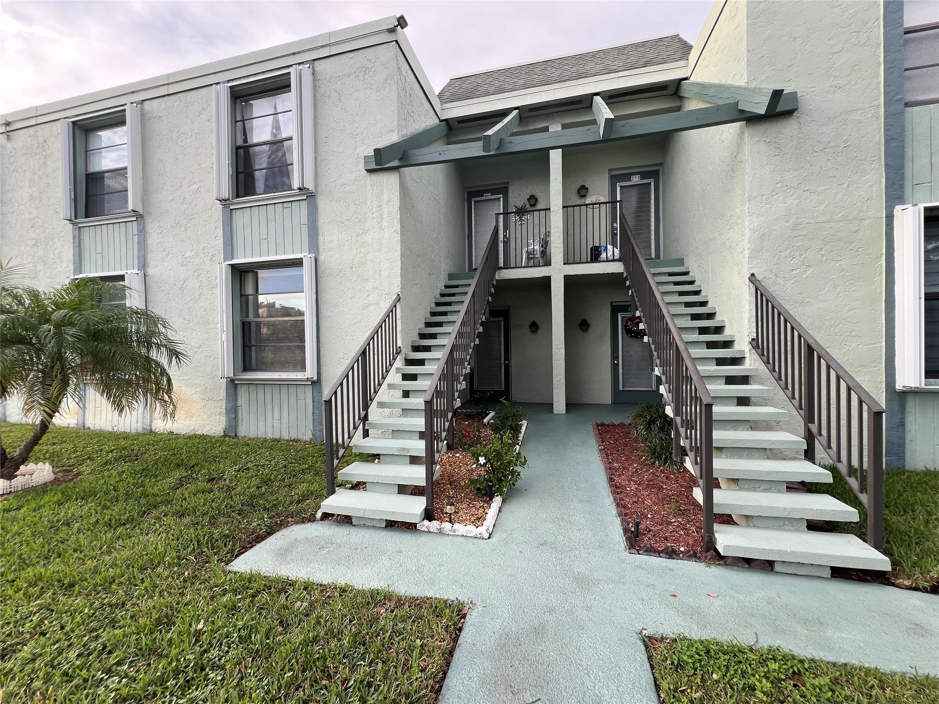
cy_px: 352
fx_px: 353
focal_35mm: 13
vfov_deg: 89.9
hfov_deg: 106.2
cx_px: 470
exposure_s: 1/163
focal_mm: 1.57
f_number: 1.8
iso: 32
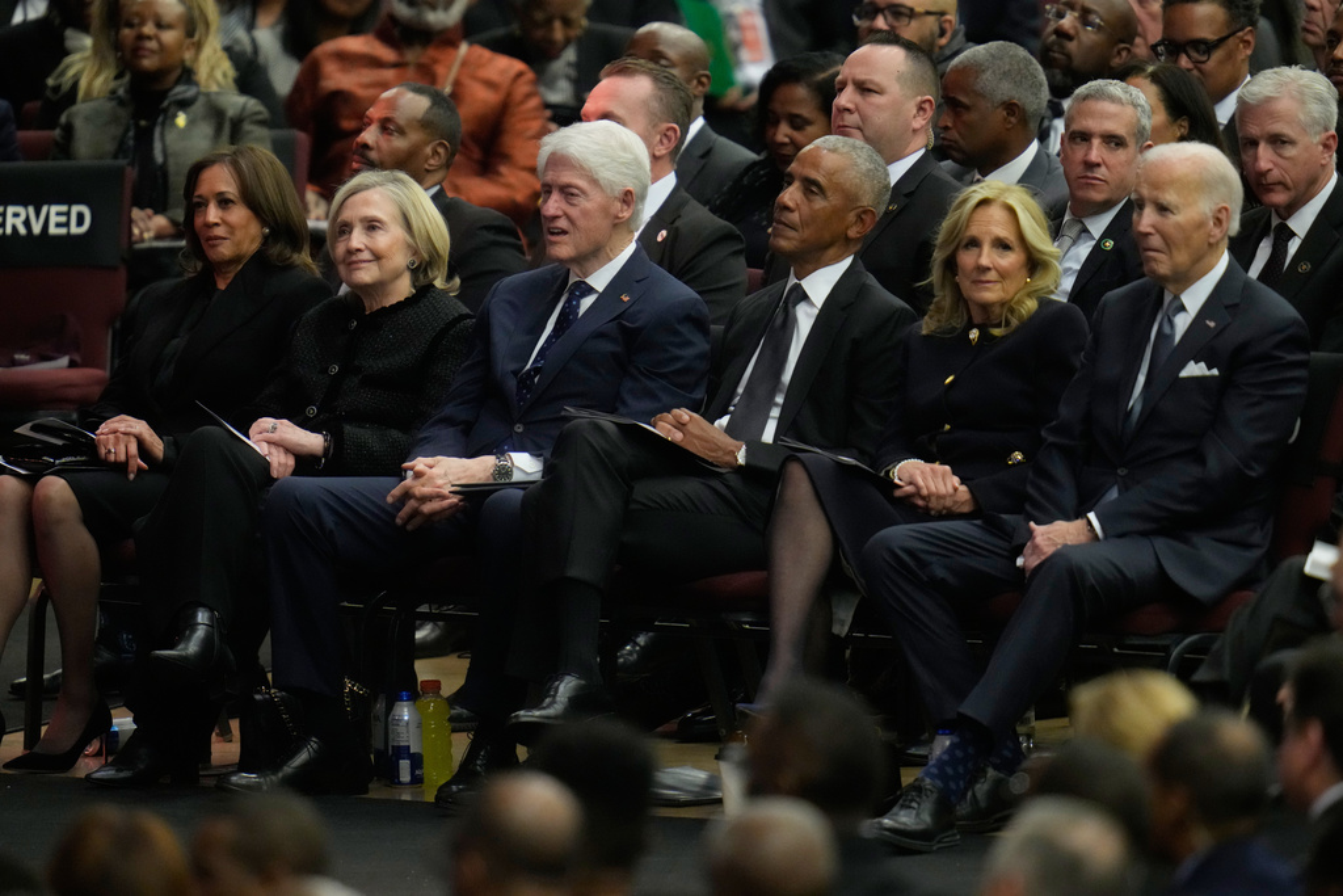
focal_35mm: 800
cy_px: 448
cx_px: 672
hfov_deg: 2.6
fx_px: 29847
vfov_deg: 1.7
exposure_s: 1/160
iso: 6400
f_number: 5.6
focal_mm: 800
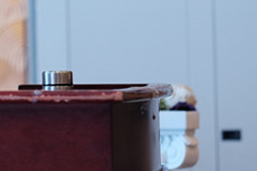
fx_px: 3153
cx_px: -39
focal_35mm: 442
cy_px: -72
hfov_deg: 4.7
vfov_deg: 3.1
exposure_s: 1/180
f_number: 2
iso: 800
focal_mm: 90
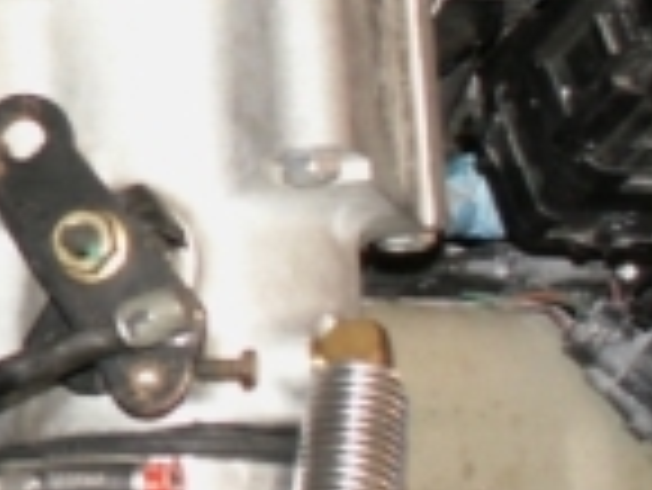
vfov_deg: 6.1
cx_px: -728
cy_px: -65
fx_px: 4543
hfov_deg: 7.8
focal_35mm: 241
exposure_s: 1/40
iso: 160
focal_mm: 8.29
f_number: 3.2
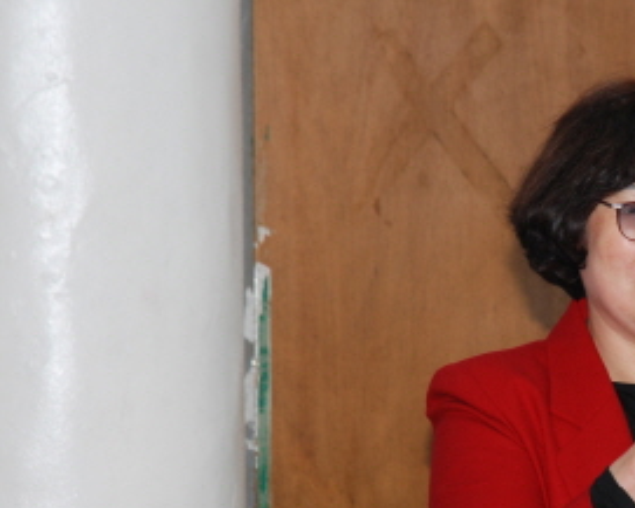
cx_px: 726
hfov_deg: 7.3
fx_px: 4926
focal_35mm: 262
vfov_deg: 5.9
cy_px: 317
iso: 200
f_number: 5.6
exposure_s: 1/60
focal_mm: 70
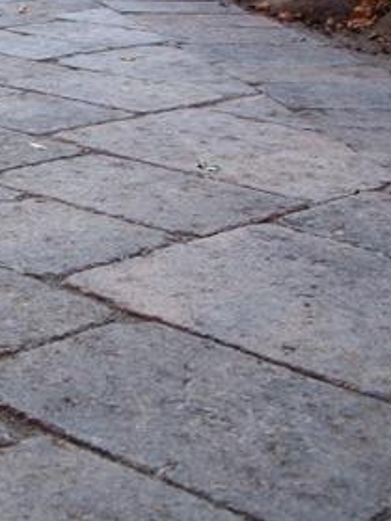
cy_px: 214
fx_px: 1310
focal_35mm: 87
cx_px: -28
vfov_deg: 22.5
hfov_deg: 16.5
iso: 80
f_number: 3.5
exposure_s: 1/60
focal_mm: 6.7
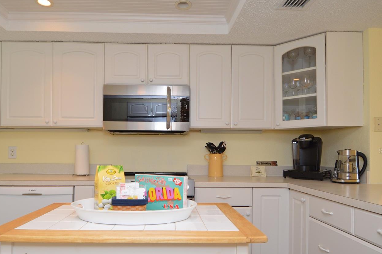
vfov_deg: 54.7
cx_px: 162
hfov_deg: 75.7
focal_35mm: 23
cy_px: 151
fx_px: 244
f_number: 4
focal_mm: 12
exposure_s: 1/60
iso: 400
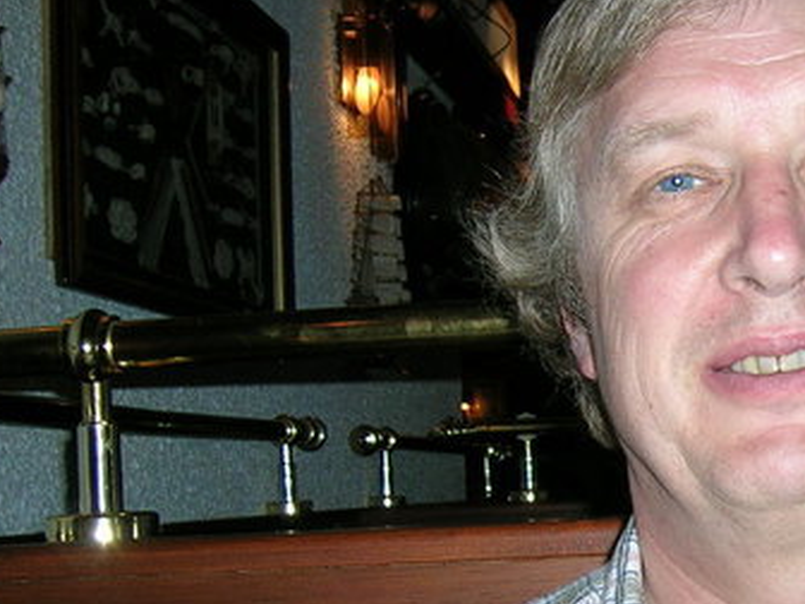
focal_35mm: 73
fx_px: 1698
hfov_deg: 25.4
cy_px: 543
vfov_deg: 19.8
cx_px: 803
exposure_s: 1/60
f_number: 2.8
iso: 50
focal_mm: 5.4
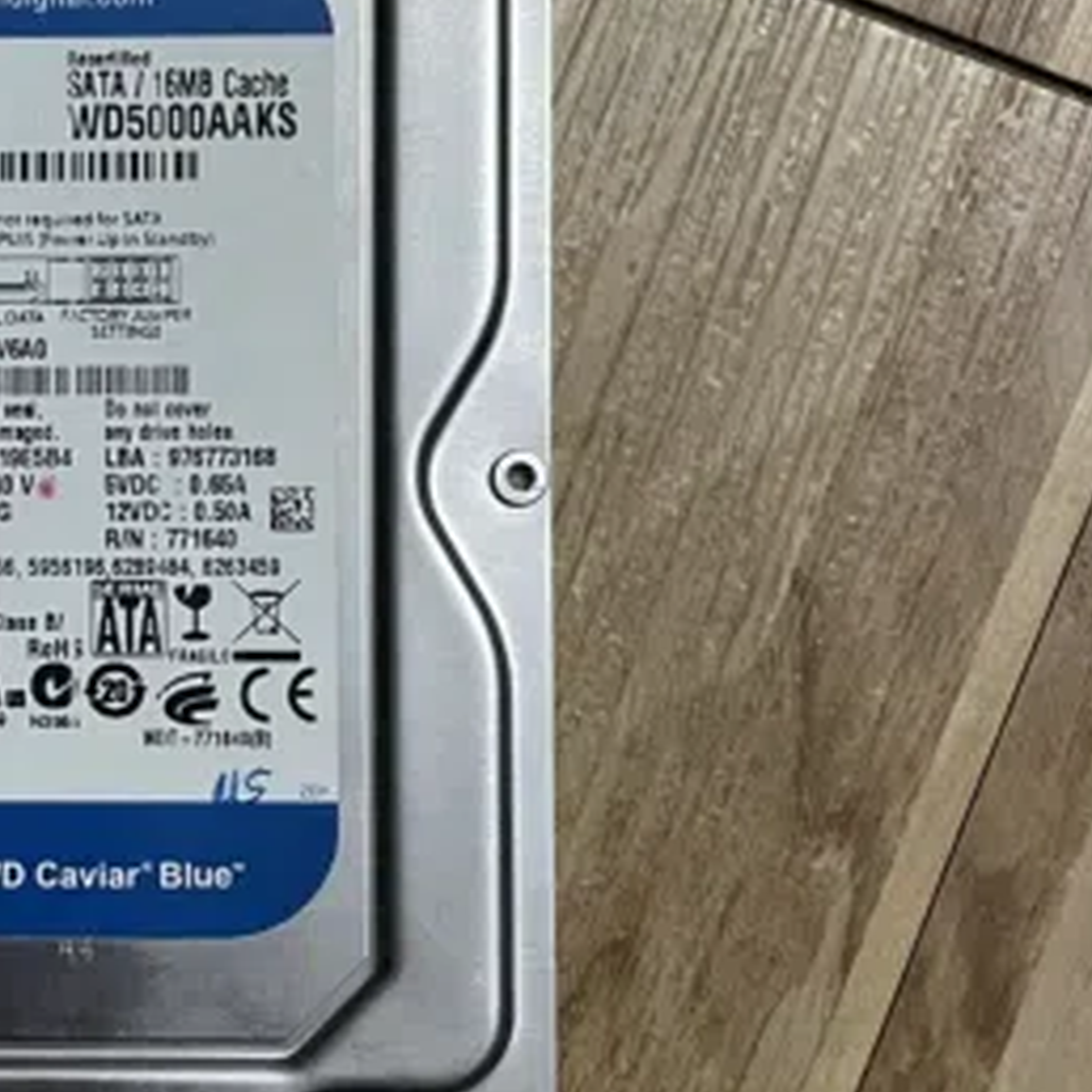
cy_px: 432
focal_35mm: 57
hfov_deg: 28.1
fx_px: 2034
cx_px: -21
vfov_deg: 30.0
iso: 500
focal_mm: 4.2
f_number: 1.6
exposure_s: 1/33
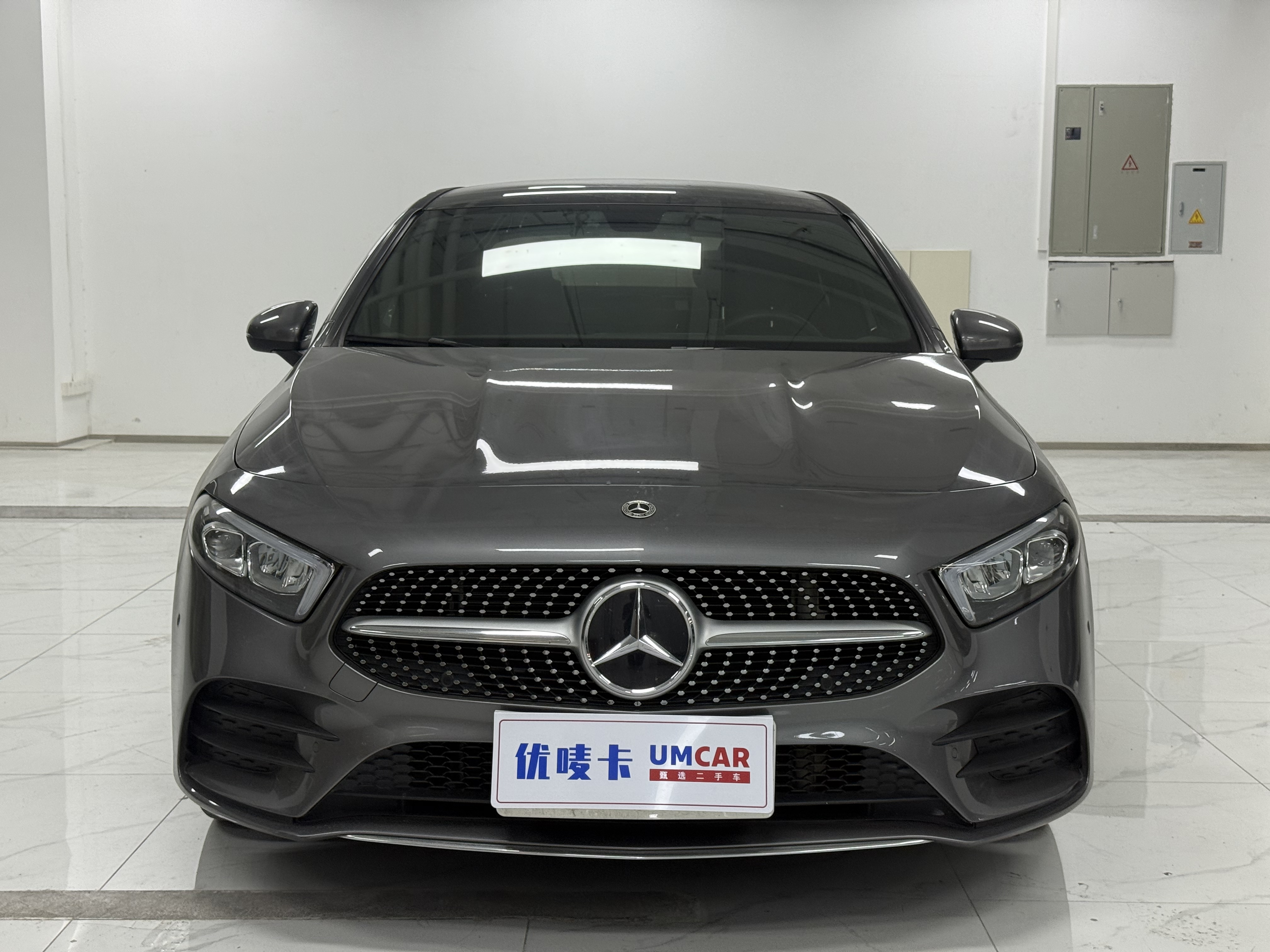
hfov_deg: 39.7
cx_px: 635
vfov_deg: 30.3
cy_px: 476
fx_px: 1761
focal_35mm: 48
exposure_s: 1/86
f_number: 1.78
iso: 100
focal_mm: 6.76
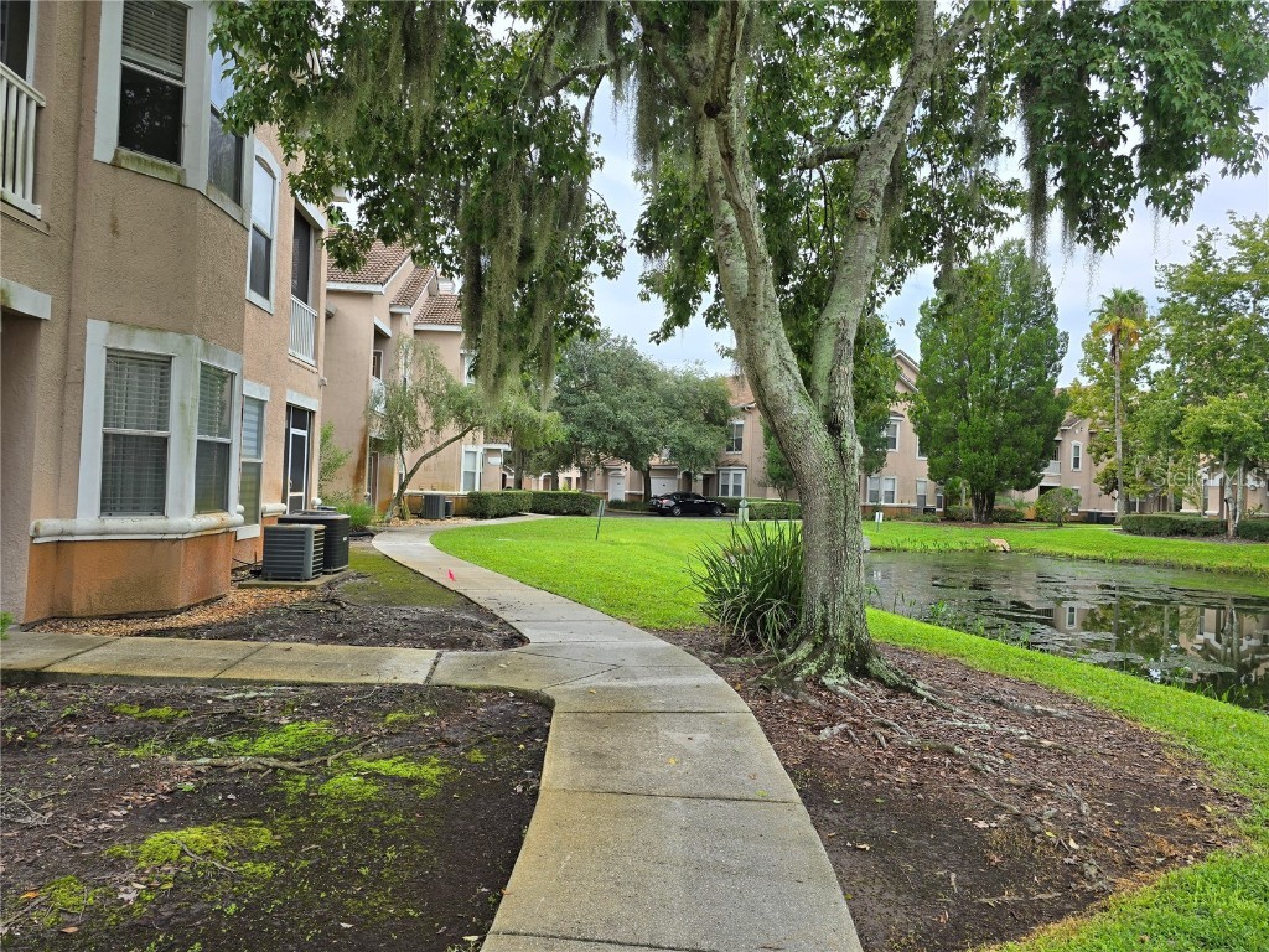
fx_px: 843
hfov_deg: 73.9
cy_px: 476
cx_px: 634
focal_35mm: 23
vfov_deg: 58.9
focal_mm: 6.3
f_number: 1.7
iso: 12
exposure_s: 1/415
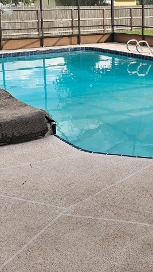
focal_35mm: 54
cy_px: 68
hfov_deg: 22.0
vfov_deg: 37.6
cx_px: 119
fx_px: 390
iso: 10
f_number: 1.7
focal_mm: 6.3
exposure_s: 1/212
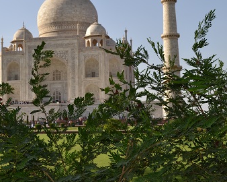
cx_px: 63
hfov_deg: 31.0
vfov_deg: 25.3
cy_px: 69
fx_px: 403
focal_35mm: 60
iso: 100
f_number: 8
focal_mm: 24
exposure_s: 1/200
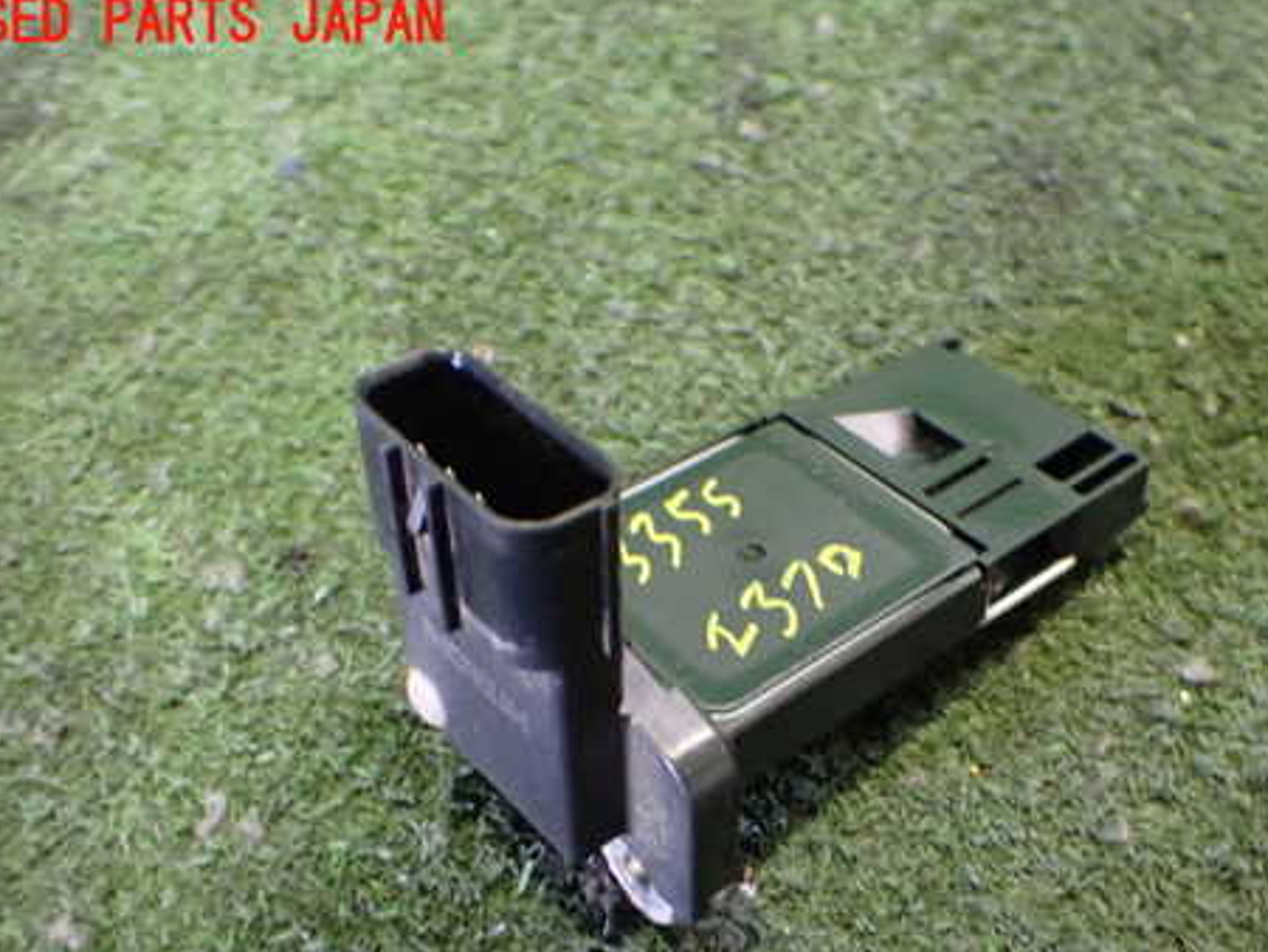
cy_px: 622
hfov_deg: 46.4
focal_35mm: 40
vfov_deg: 35.7
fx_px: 1466
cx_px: 778
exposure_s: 1/30
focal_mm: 5.4
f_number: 2.3
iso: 1000
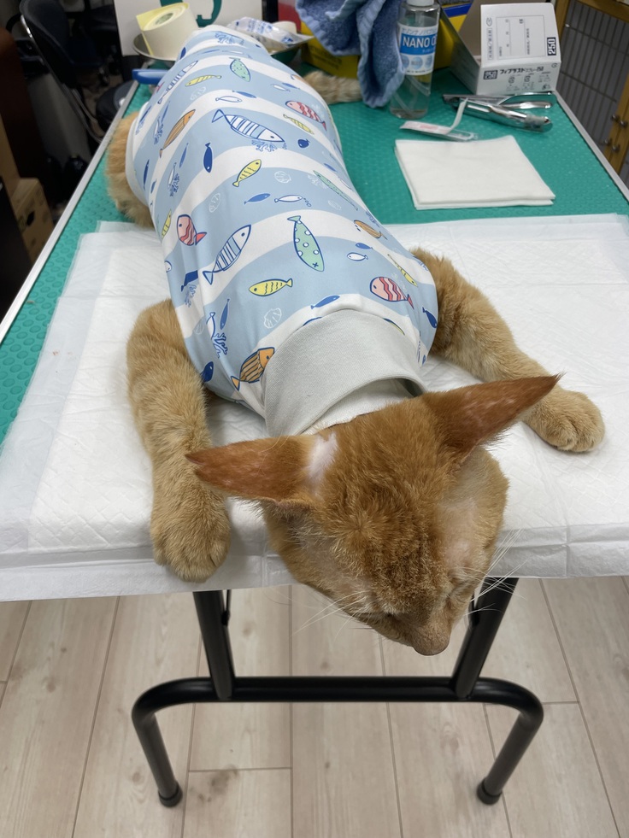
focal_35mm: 26
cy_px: 419
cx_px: 314
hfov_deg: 53.1
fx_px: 630
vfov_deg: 67.3
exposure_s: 1/120
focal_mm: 4.2
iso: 40
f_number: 1.6
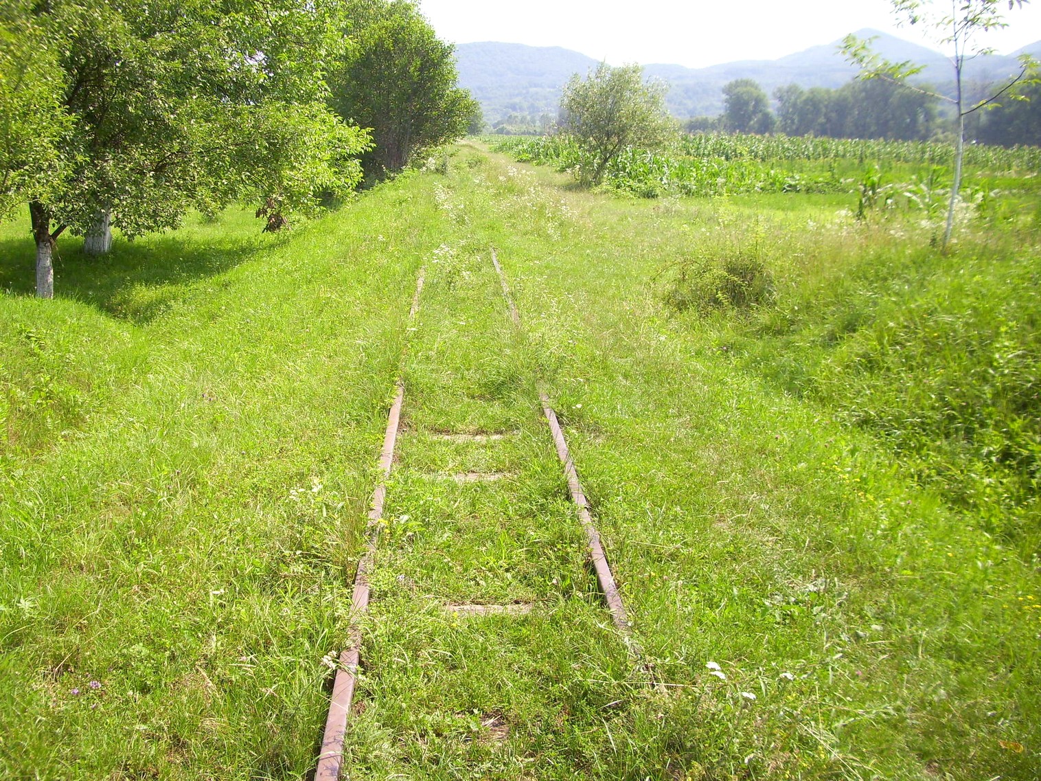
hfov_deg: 54.0
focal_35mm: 34
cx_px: 520
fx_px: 1022
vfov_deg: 41.8
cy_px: 390
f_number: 2.9
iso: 80
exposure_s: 1/400
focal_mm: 5.7
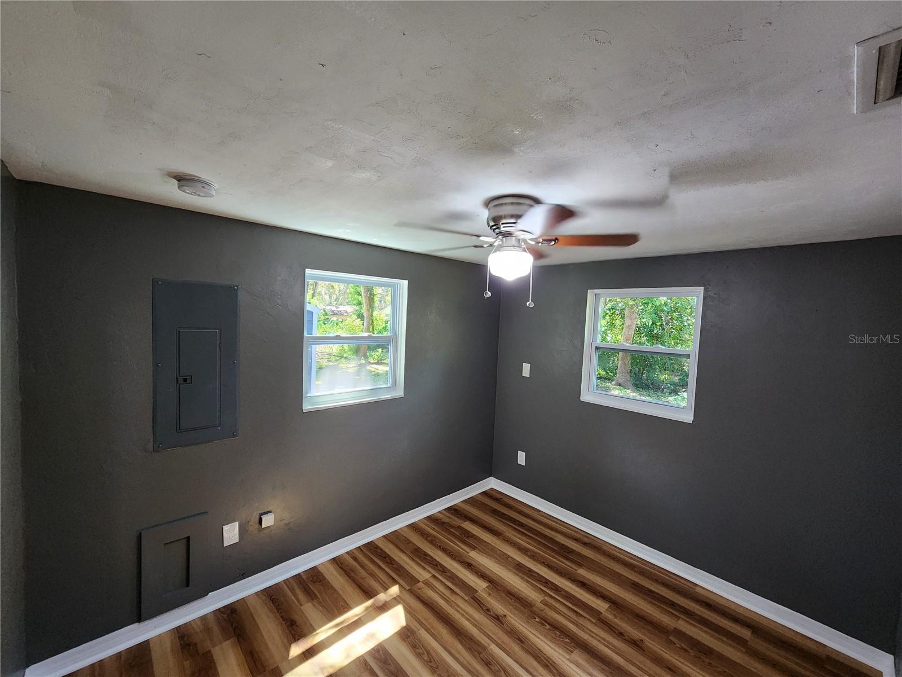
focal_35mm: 13
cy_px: 338
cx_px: 451
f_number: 2.2
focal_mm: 2.2
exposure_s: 1/60
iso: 400
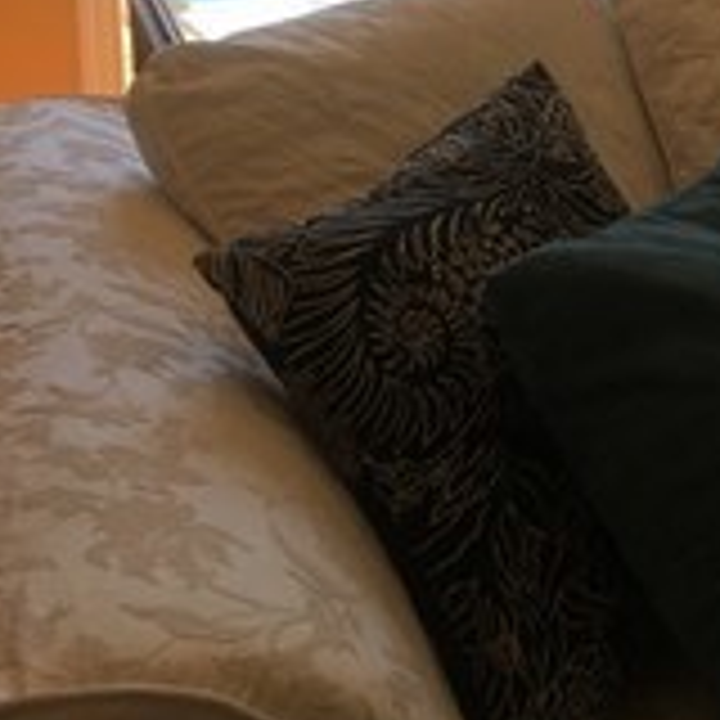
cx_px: 518
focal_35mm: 77
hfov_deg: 22.3
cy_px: -50
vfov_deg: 21.4
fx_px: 1812
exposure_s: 1/381
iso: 25
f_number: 2.2
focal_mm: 4.15
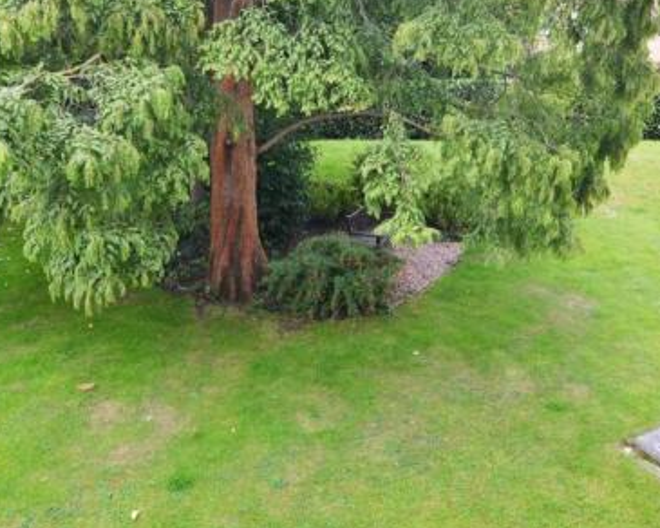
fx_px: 642
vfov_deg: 44.2
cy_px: 180
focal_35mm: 33
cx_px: 368
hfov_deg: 54.3
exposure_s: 1/125
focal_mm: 13
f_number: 5.6
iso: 360
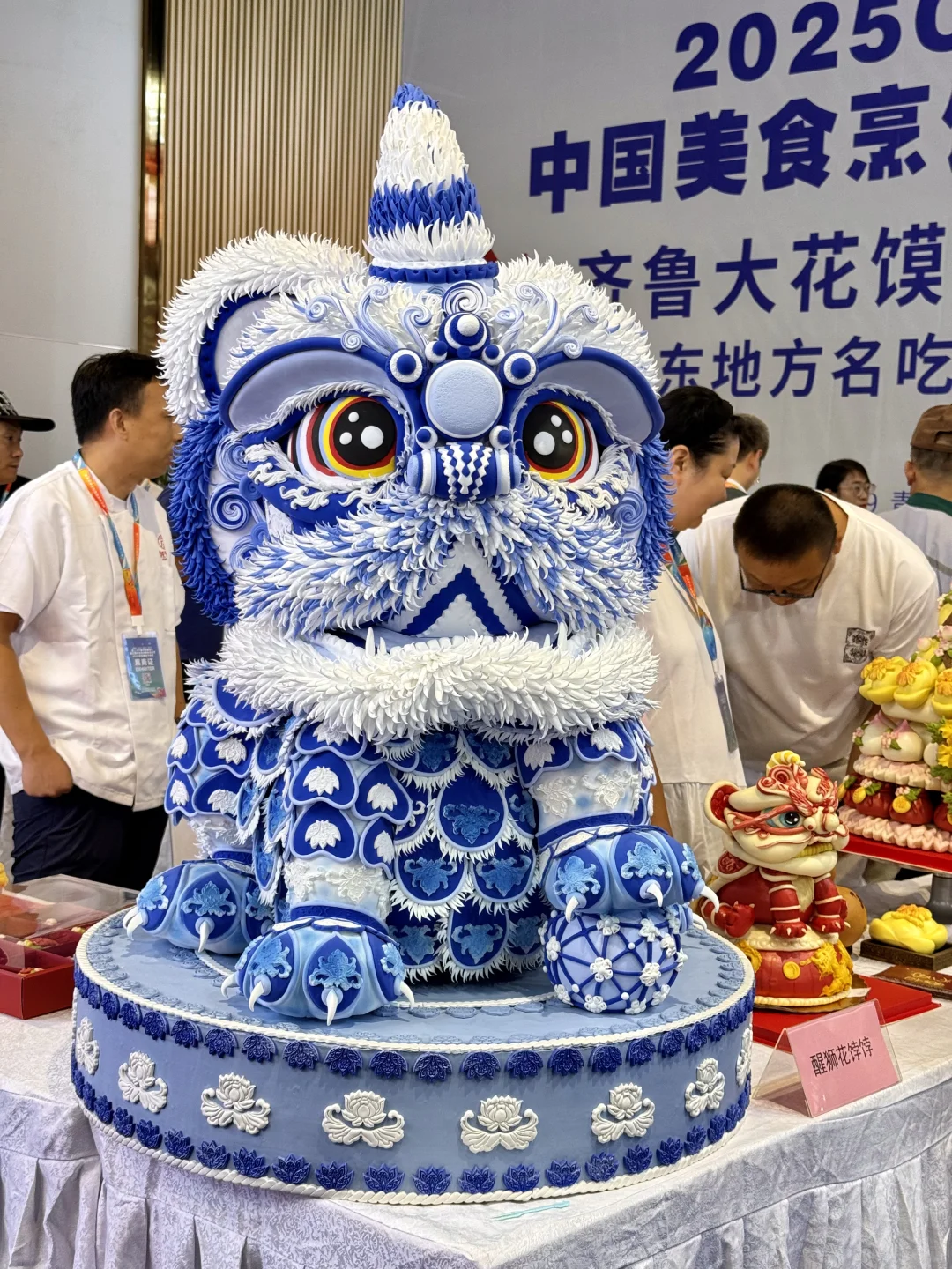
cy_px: 634
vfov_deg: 39.7
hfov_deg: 30.3
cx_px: 476
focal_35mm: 48
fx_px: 1760
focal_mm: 6.76
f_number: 1.78
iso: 64
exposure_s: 1/50
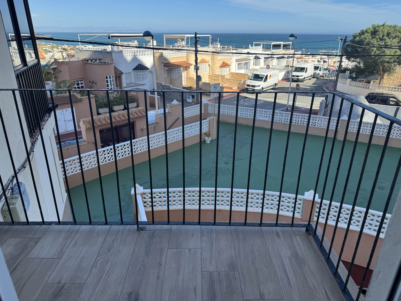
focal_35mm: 24
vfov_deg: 56.8
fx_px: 278
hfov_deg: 71.6
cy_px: 150
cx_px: 200
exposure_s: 1/1488
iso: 80
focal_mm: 6.76
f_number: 1.78
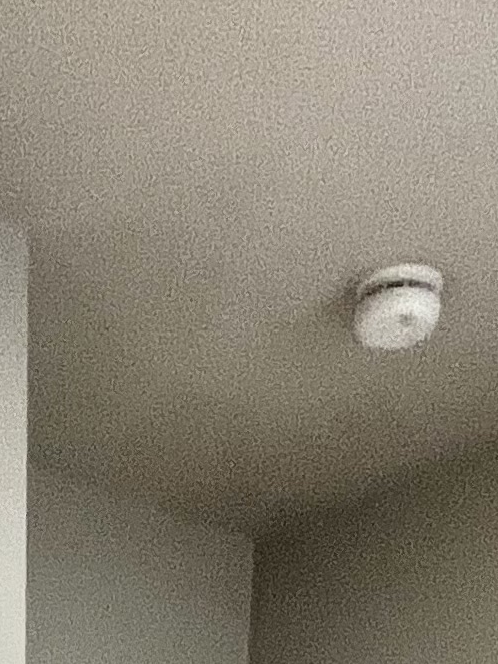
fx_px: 1514
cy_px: 2014
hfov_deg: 18.2
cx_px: -10
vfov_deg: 11.3
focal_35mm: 79
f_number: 1.8
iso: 125
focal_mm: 1.57
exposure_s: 1/120
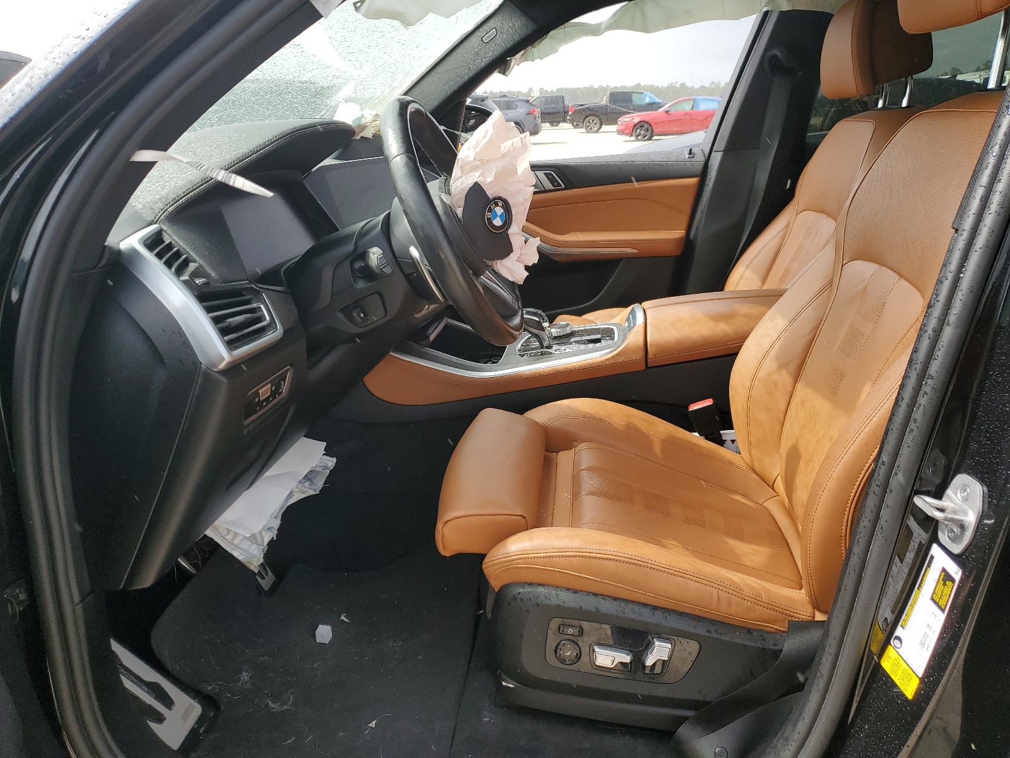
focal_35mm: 26
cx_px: 505
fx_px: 759
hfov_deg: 67.3
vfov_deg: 53.1
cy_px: 379
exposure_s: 1/909
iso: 50
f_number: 1.5
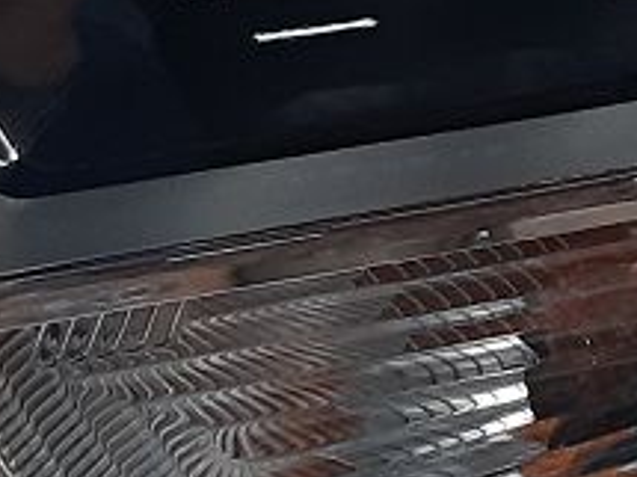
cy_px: -184
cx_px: 526
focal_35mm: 213
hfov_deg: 9.3
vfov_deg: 6.9
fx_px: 3917
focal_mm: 3.93
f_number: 1.7
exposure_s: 1/50
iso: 80
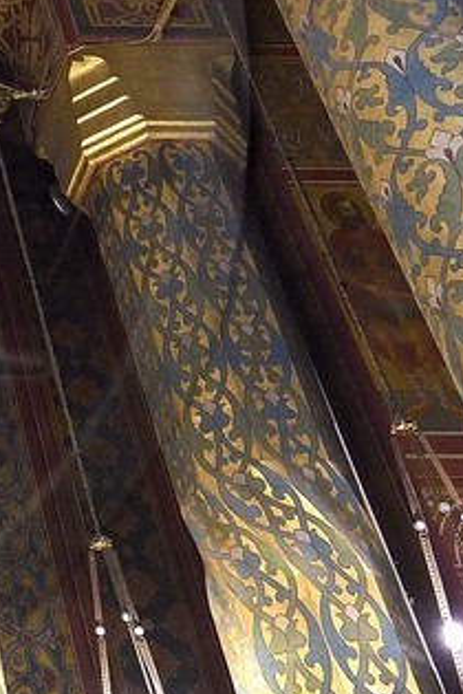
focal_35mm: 71
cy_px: 106
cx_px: -432
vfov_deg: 27.7
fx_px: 1370
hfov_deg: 15.7
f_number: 6.3
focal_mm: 14
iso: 3200
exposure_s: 1/40
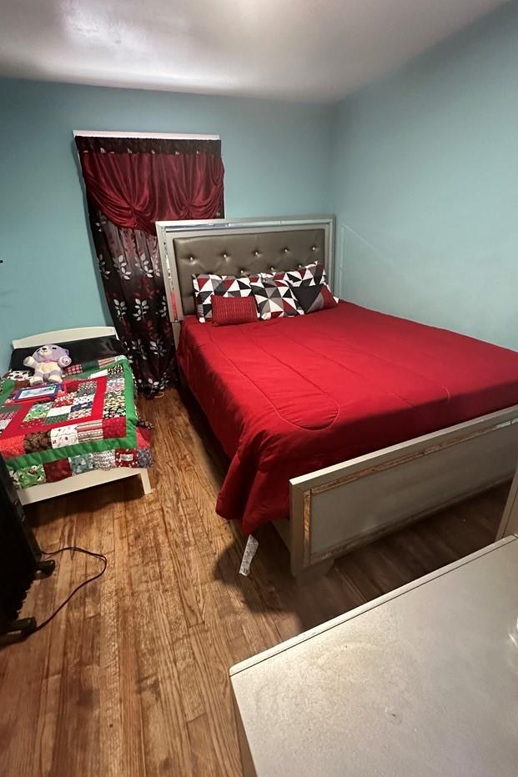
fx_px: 345
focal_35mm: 16
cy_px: 378
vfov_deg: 96.7
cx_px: 254
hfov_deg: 73.7
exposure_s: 1/60
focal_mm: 2.22
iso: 800
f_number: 2.2
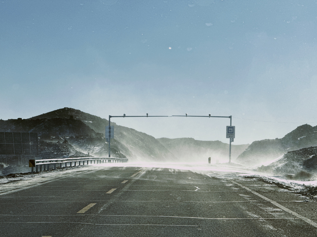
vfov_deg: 12.3
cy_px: 118
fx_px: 1099
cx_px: 158
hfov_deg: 16.4
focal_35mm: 120
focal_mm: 15.66
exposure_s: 1/6897
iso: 50
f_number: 2.8
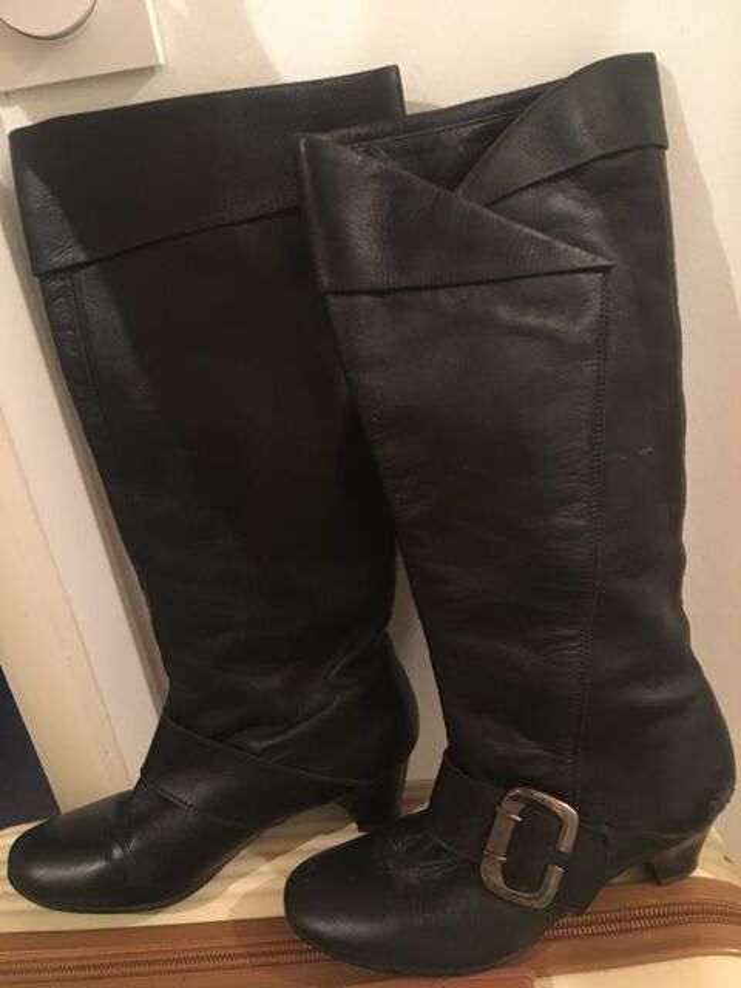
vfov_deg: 61.7
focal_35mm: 29
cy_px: 494
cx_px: 370
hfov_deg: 48.2
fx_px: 828
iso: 400
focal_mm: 4.15
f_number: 2.2
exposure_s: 1/17
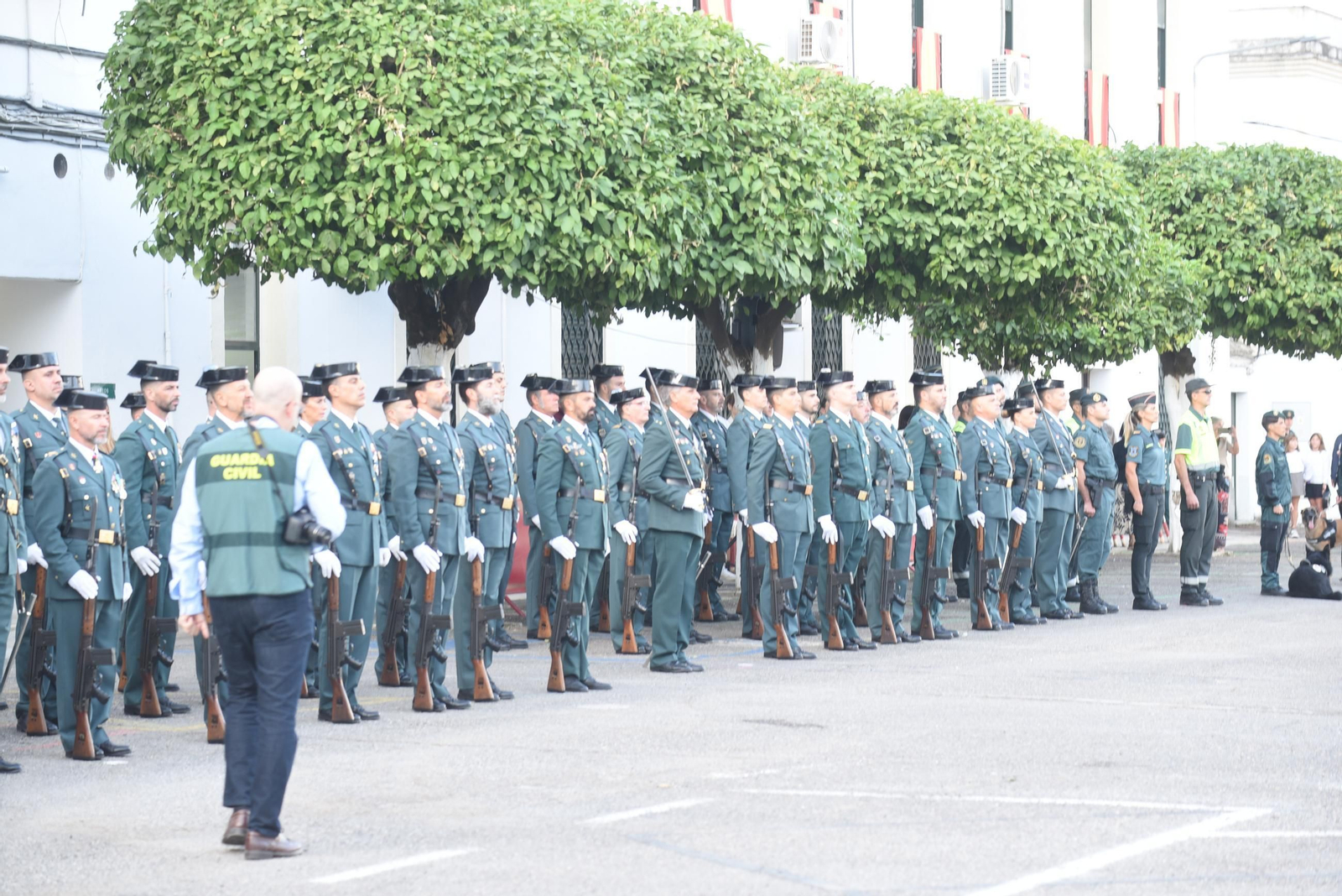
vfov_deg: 12.5
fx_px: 4102
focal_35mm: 110
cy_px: 448
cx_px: 671
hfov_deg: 18.6
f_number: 4
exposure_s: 1/160
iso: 560
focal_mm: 110
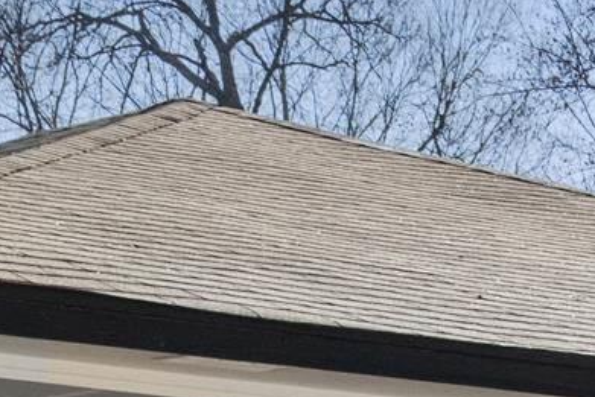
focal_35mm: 230
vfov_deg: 5.8
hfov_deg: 8.9
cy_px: 775
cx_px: 654
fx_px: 3803
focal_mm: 24
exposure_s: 1/125
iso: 400
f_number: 8
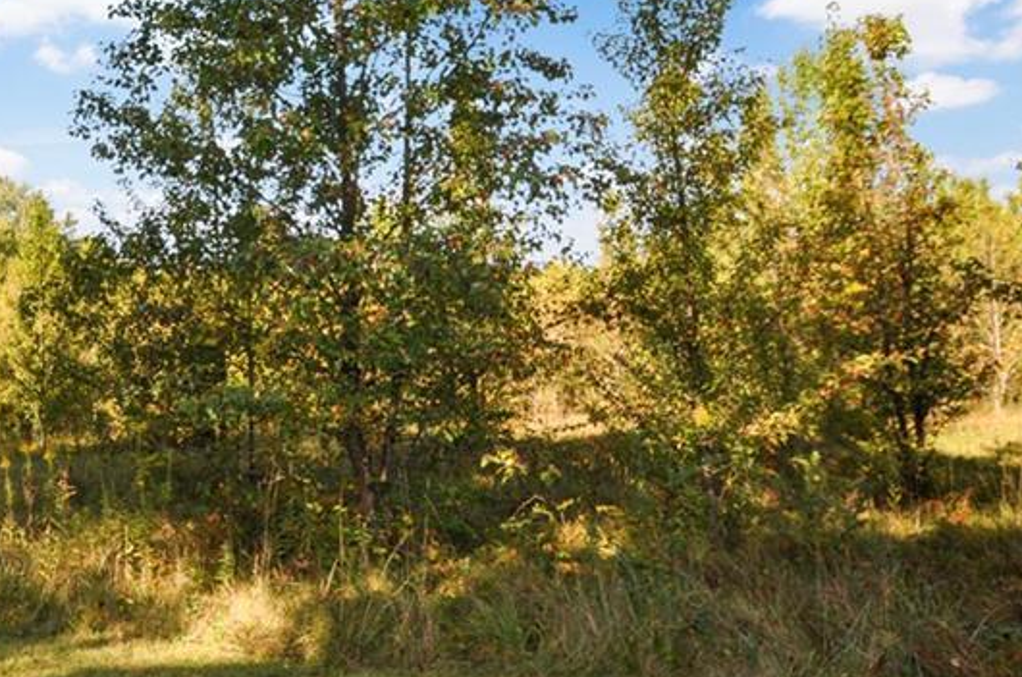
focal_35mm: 29
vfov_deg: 44.1
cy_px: 227
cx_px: 255
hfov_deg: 60.3
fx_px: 822
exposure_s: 1/200
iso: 200
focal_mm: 10
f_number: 7.1
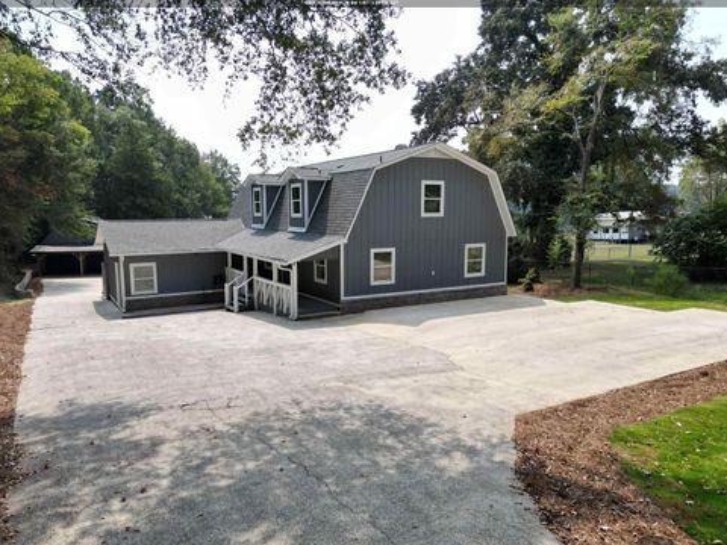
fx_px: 525
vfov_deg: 54.9
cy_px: 282
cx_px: 353
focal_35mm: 25
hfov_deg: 69.4
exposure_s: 1/2500
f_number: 1.7
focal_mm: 6.72
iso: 110
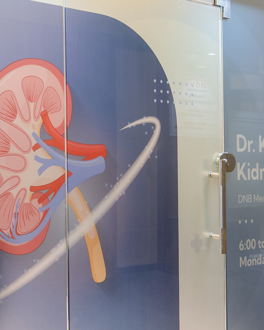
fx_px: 635
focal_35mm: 65
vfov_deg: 29.1
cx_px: -40
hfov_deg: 22.0
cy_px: 184
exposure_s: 1/8
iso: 160
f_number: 6.3
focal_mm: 14
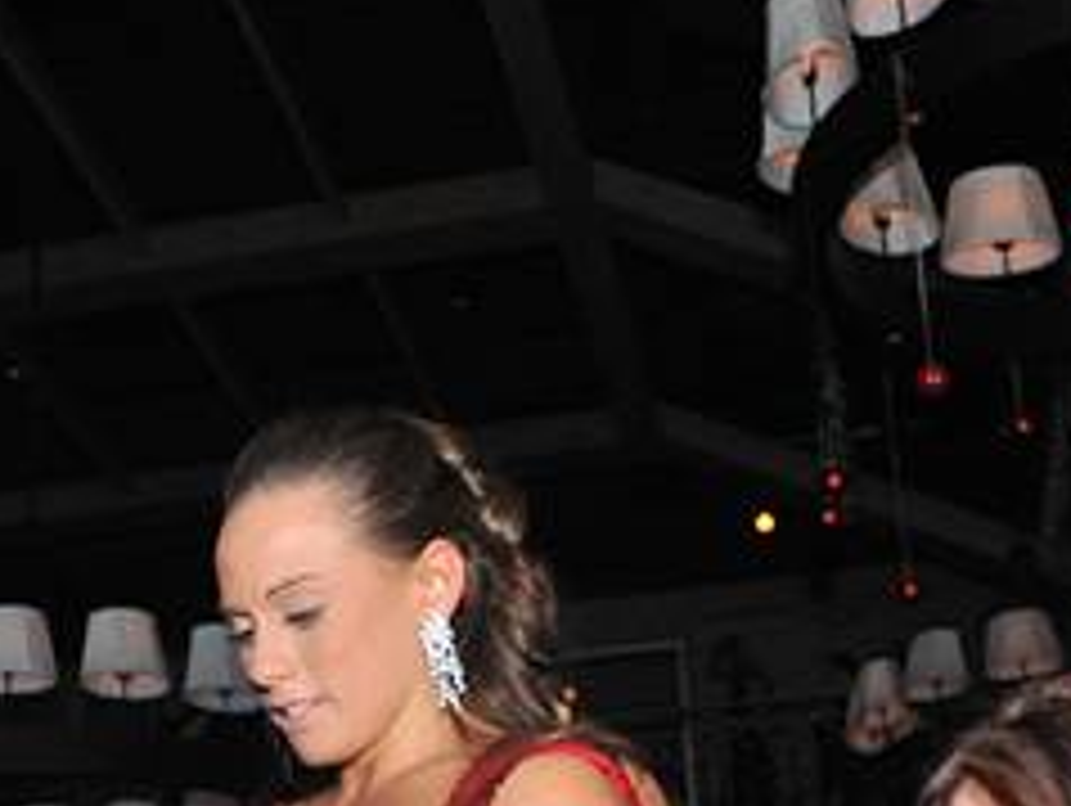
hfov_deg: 27.2
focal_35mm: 71
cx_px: 356
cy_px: 774
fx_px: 2199
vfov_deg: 20.2
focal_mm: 32
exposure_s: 1/100
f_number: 5
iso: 1250
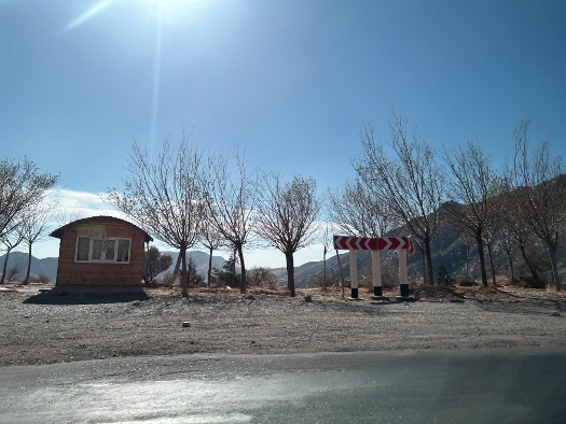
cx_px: 283
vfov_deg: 53.1
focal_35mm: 26
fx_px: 425
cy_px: 212
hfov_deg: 67.3
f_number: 1.5
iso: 50
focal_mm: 5.7
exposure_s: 1/446
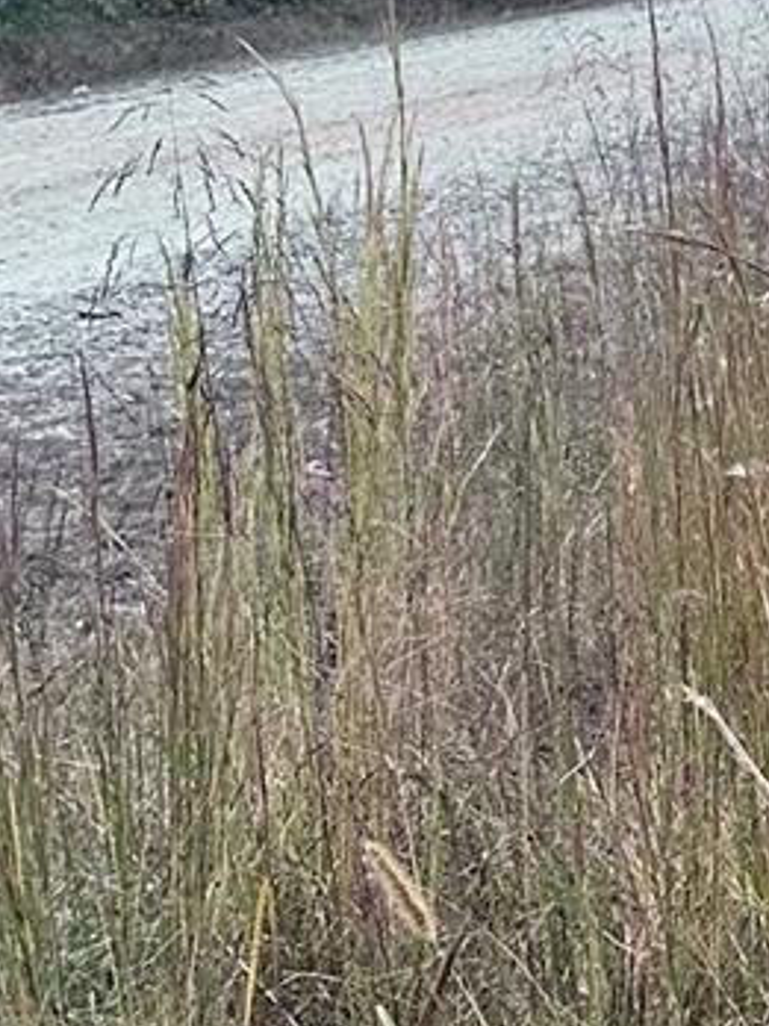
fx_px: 3140
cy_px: 118
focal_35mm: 106
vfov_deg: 18.3
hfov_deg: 12.0
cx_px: 1671
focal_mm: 6.86
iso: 80
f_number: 1.78
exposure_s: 1/1241
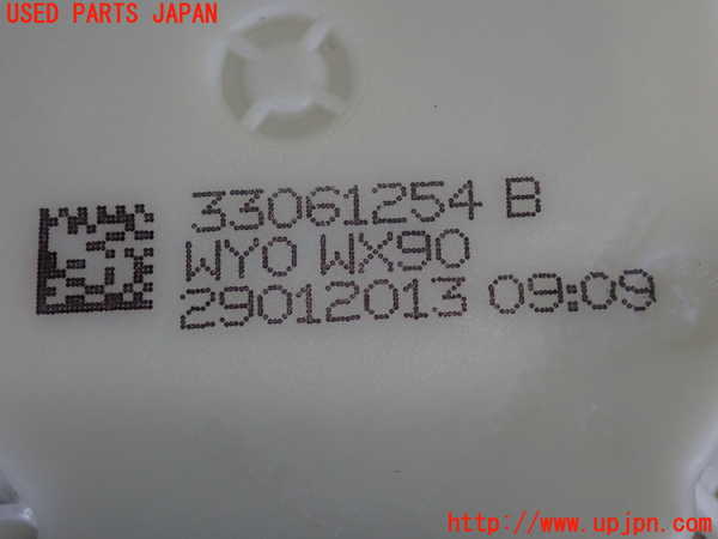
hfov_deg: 20.9
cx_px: 359
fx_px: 1950
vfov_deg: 15.7
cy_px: 270
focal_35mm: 94
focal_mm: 16.79
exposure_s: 1/60
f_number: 4.7
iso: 800
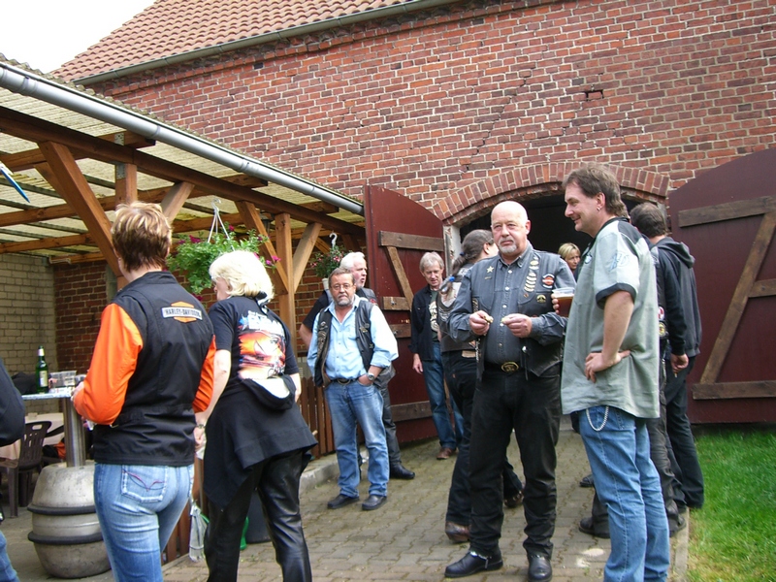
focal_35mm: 38
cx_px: 388
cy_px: 291
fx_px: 852
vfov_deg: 37.7
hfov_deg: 49.0
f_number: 2.7
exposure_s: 1/160
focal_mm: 6.2
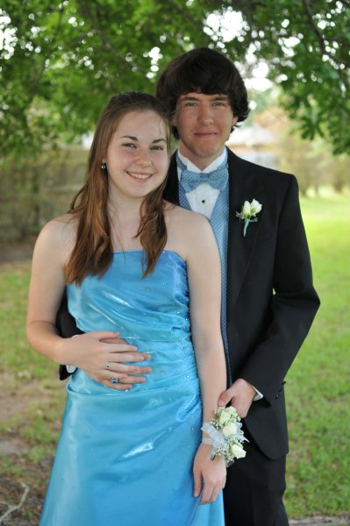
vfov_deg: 35.1
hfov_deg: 23.7
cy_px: 263
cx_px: 175
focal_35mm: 57
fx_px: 833
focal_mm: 38
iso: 200
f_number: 2.8
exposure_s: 1/125
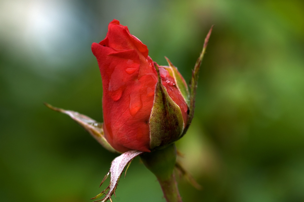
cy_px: 101
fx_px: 1329
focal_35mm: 158
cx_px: 152
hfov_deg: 13.1
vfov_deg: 8.7
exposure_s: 1/80
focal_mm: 105
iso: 200
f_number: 7.1
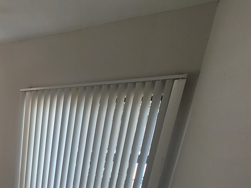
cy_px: 205
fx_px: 218
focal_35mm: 30
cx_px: -32
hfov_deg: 44.0
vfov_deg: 38.9
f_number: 2.2
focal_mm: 2.2
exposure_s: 1/60
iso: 80
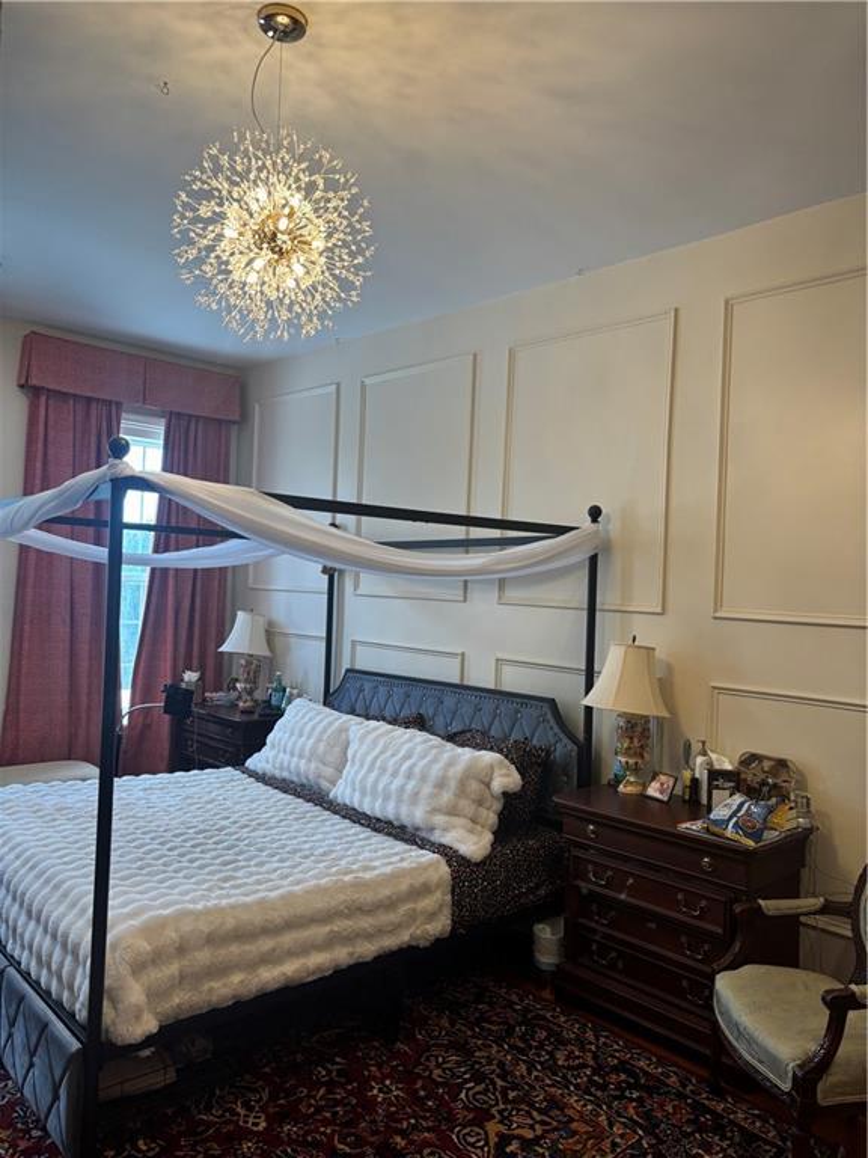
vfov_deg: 67.3
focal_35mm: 26
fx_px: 869
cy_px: 579
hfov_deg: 53.1
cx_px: 434
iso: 100
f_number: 1.6
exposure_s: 1/120
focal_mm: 5.96
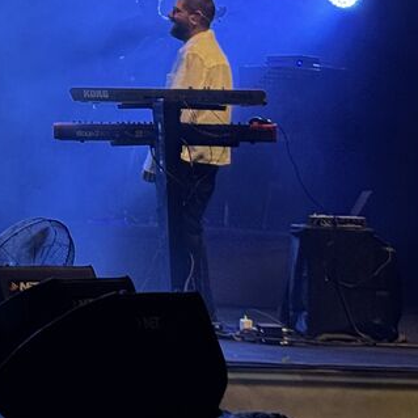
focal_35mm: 170
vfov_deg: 10.2
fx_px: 2322
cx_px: -347
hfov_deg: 9.7
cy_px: -56
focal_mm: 6.76
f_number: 1.78
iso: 80
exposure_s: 1/301
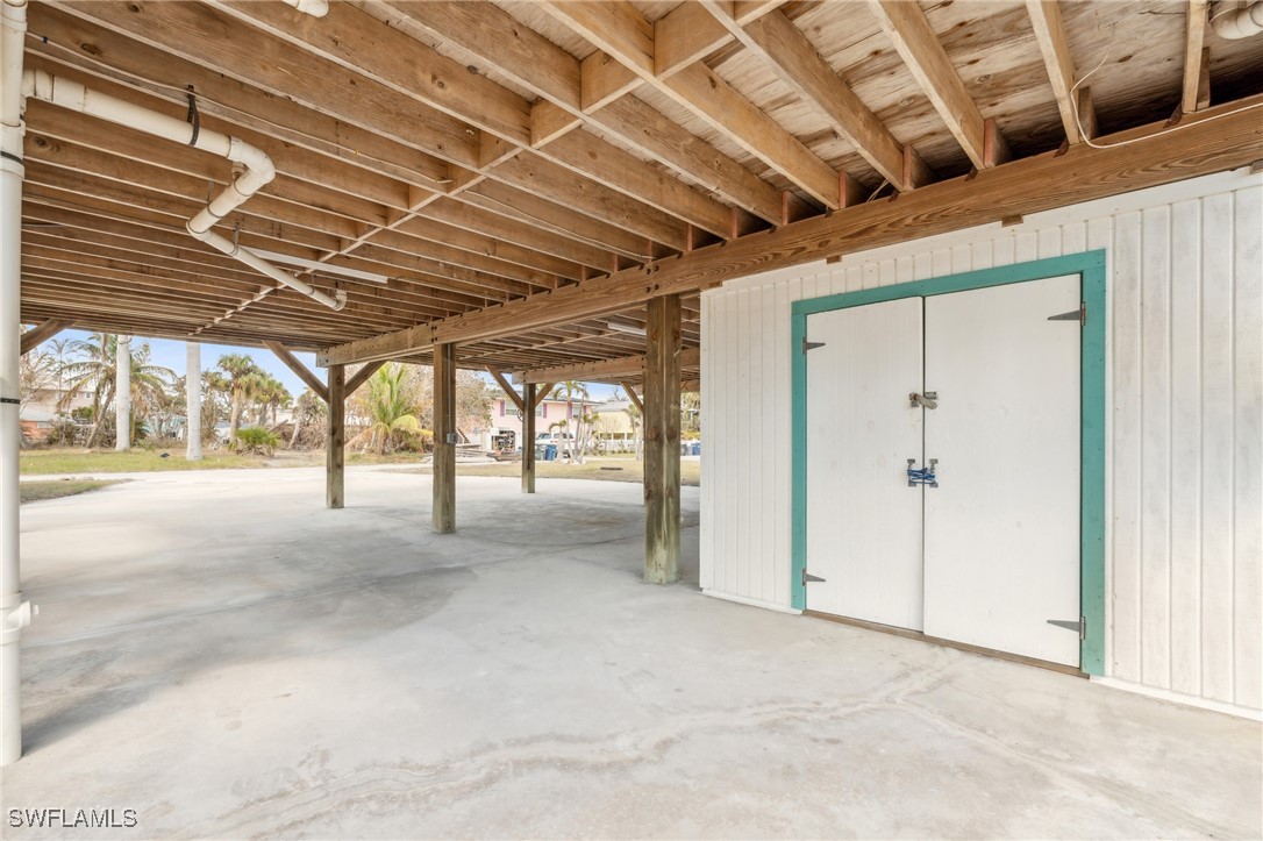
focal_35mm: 16
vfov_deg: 73.7
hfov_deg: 96.8
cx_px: 632
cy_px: 420
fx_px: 561
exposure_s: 1/80
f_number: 9
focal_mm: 16
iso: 200
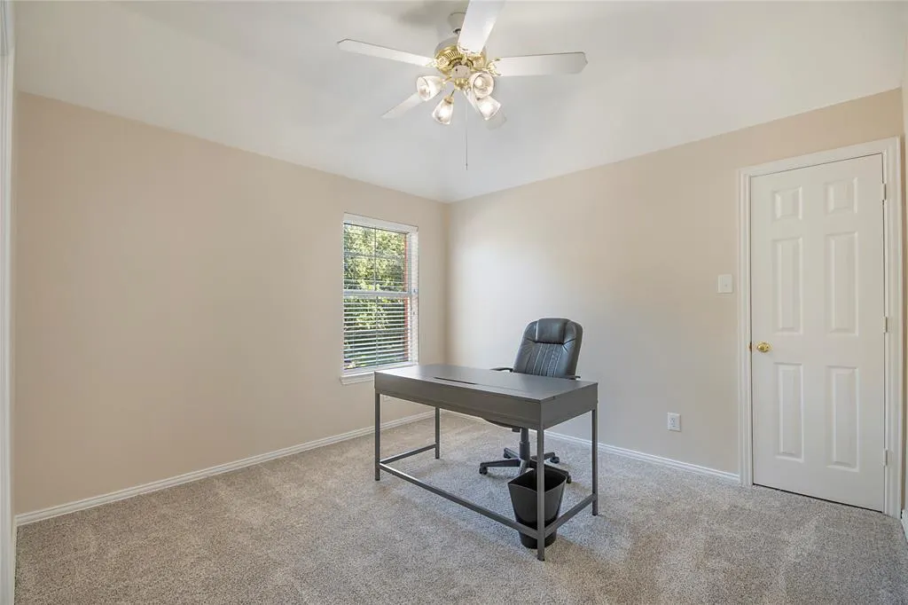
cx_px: 454
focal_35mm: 15
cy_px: 302
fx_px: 378
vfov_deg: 77.3
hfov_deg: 100.4
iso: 100
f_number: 11
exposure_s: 1/13
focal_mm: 10
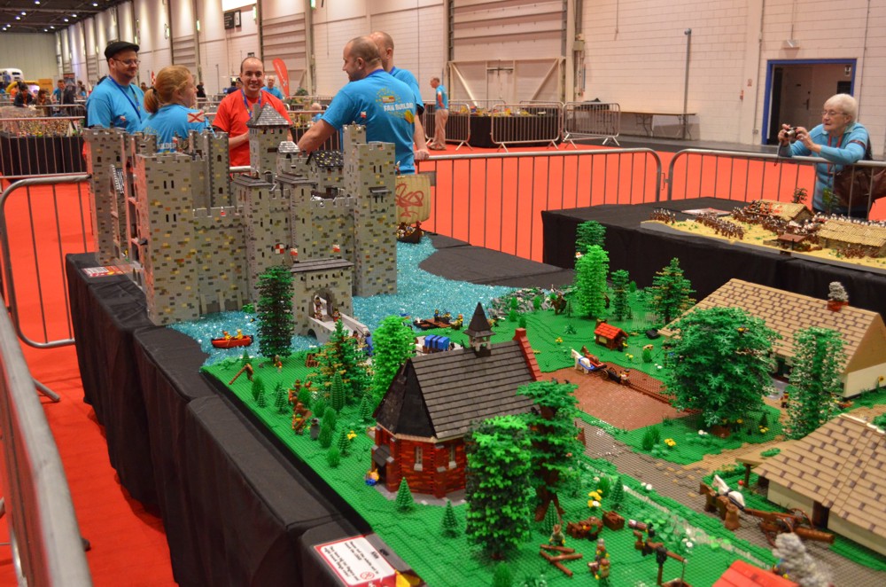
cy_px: 294
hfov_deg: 53.2
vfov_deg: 36.7
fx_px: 884
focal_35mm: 36
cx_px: 443
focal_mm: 24
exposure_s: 1/60
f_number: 4
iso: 3200
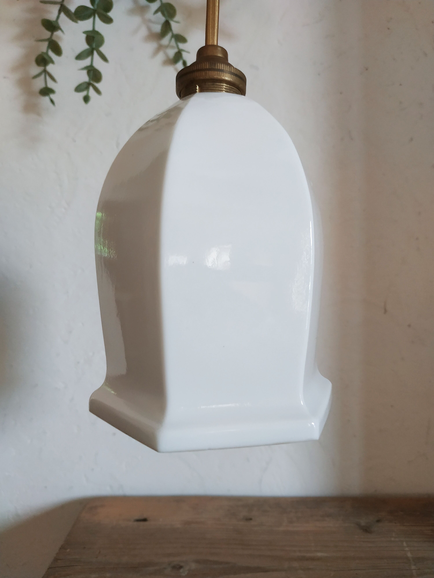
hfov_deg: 56.8
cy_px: 289
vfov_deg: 71.6
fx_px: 401
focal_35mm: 24
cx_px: 217
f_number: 1.9
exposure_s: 1/25
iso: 320
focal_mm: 3.94
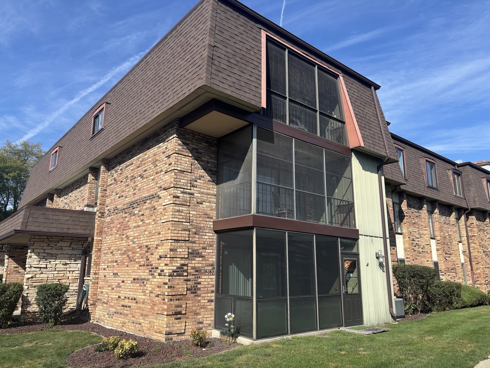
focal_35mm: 26
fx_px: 368
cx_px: 245
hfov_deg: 67.3
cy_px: 184
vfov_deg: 53.1
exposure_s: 1/2571
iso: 50
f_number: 1.6
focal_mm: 5.96
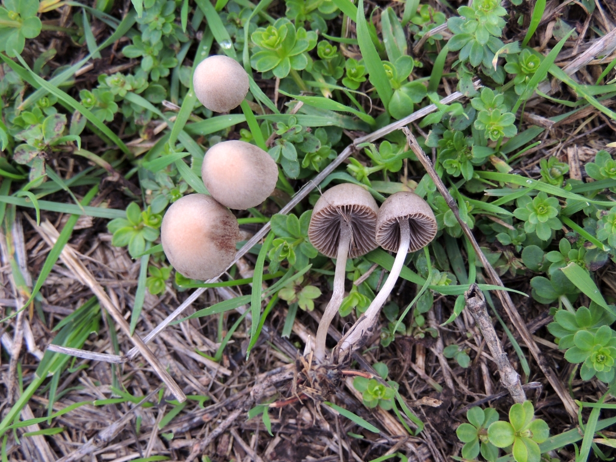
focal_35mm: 47
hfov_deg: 40.4
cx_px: 308
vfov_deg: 30.9
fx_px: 836
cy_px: 231
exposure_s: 1/20
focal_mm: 8.3
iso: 100
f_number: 3.5
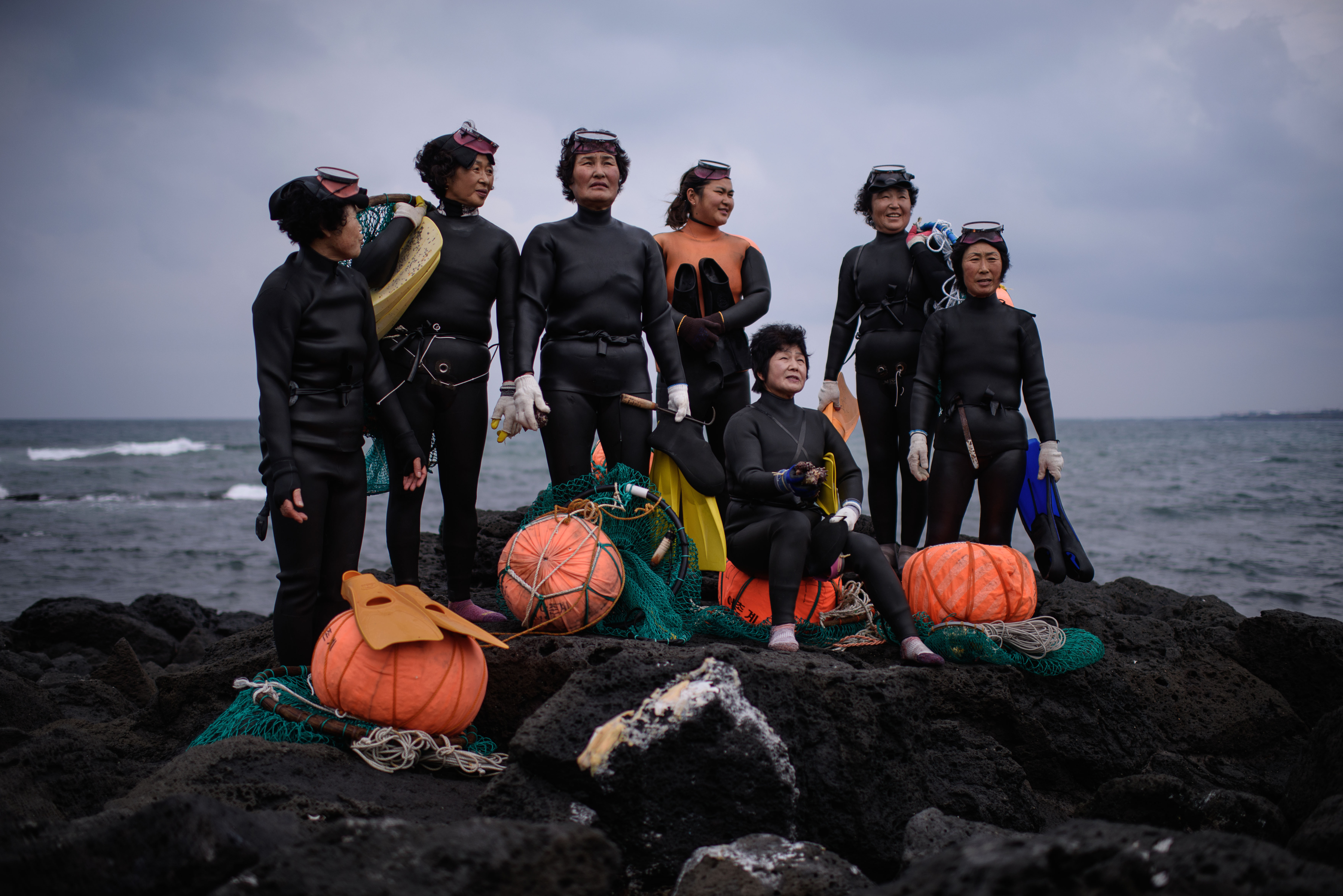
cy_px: 448
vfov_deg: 37.9
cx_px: 672
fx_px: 1306
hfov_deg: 54.4
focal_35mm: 35
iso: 160
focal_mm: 35
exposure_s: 1/8000
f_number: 1.4
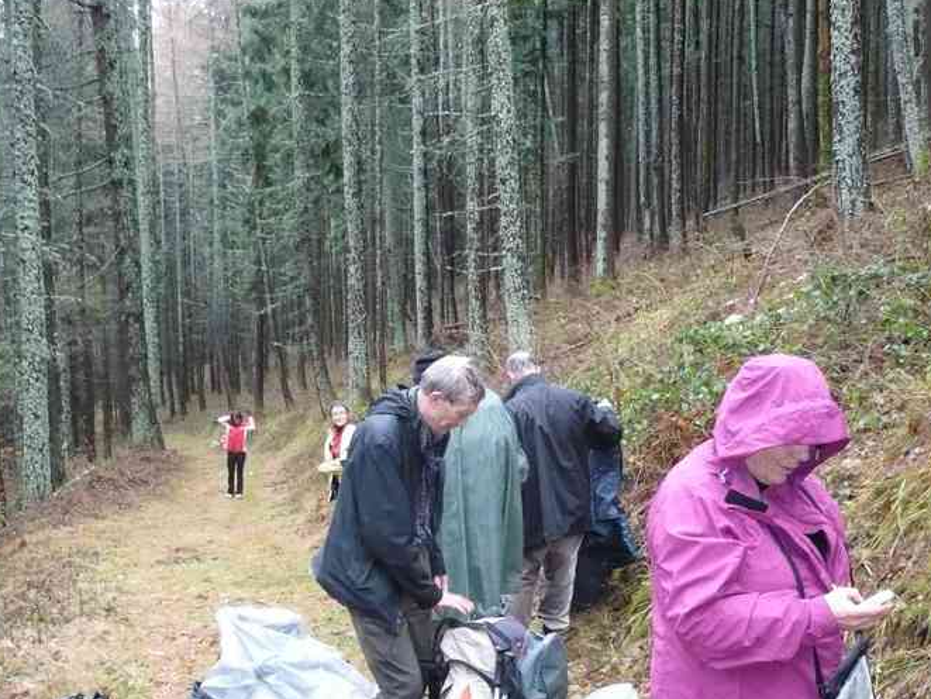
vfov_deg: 30.8
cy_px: 430
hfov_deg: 40.2
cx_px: 359
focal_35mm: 47
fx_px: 1264
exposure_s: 1/30
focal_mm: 5.8
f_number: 2.8
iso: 320
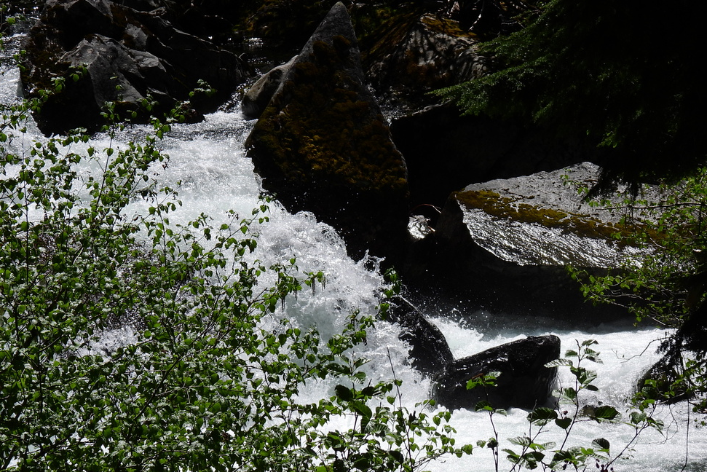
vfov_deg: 7.4
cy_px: 209
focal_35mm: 185
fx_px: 3634
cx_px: 423
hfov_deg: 11.1
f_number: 4
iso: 100
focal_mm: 24.1
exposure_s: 1/2000
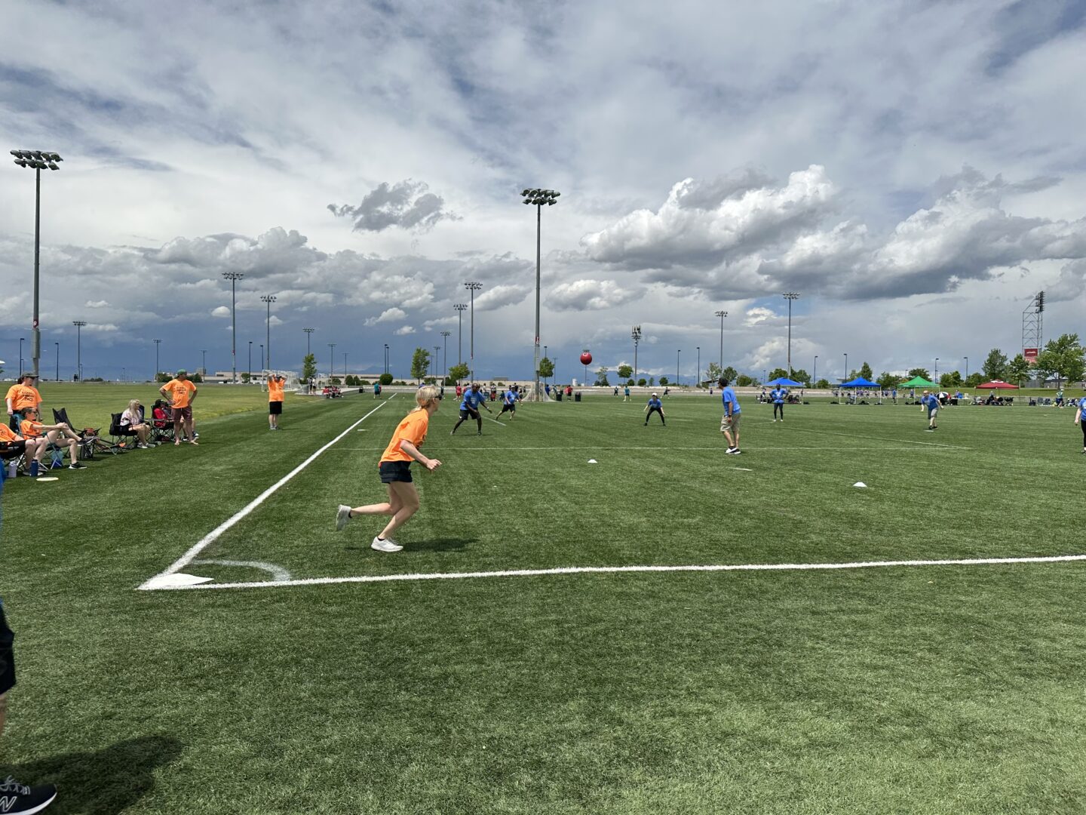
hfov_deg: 71.6
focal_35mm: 24
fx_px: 753
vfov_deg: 56.8
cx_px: 543
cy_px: 408
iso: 80
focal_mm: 6.86
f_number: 1.78
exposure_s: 1/12048
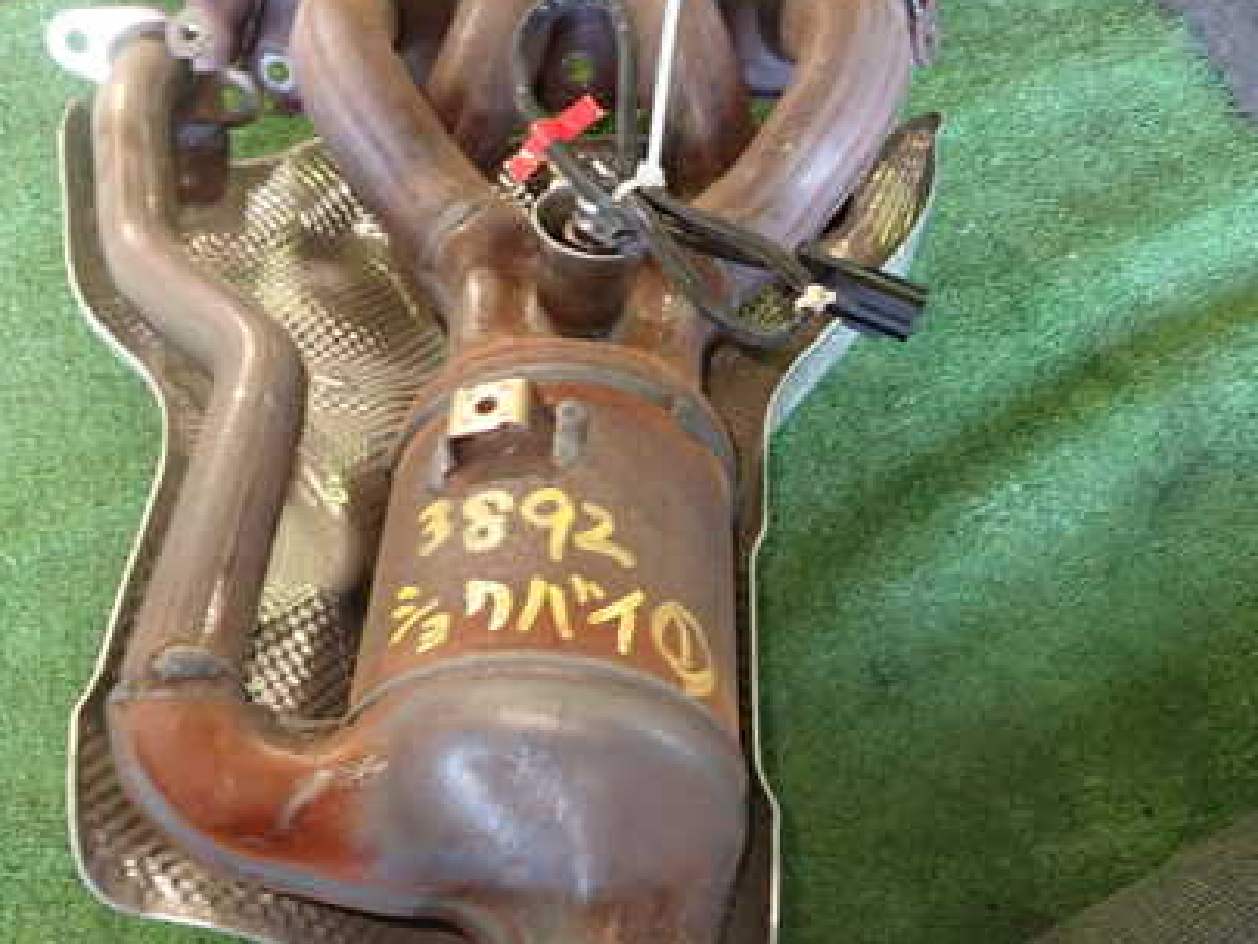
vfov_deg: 38.7
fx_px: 1345
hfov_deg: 49.5
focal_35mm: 37
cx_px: 450
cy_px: 484
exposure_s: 1/30
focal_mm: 4.5
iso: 400
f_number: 2
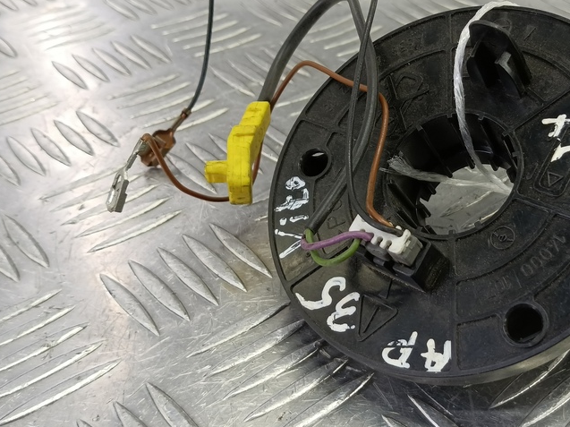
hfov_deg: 48.4
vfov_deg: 38.6
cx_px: 423
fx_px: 609
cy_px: 190
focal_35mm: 37
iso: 153
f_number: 1.6
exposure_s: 1/50
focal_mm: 4.11
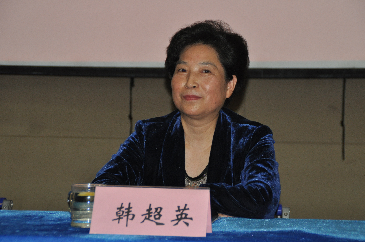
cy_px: 121
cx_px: 182
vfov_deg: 12.1
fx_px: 1139
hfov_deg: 18.2
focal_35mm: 112
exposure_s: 1/60
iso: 800
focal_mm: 75
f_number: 5.6
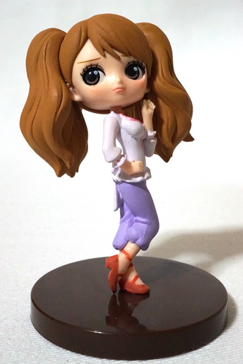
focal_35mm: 45
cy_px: 182
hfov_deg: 29.9
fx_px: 455
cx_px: 122
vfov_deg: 43.6
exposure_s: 1/15
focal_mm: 30
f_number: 18
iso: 3200
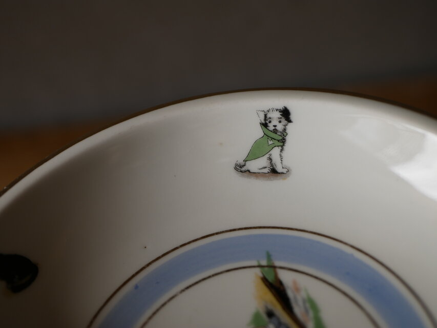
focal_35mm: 50
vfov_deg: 29.1
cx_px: 218
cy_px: 164
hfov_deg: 38.2
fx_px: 631
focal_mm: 25
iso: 200
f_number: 2.5
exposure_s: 1/200
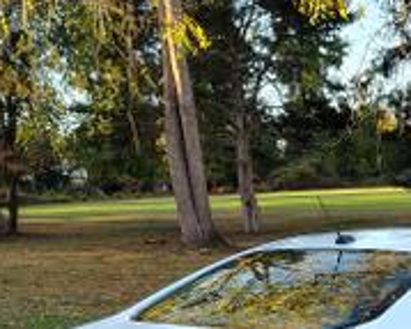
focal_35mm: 66
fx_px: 802
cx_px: 349
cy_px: 428
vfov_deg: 21.0
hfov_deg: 27.9
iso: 117
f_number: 1.8
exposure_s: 1/120
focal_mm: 5.56
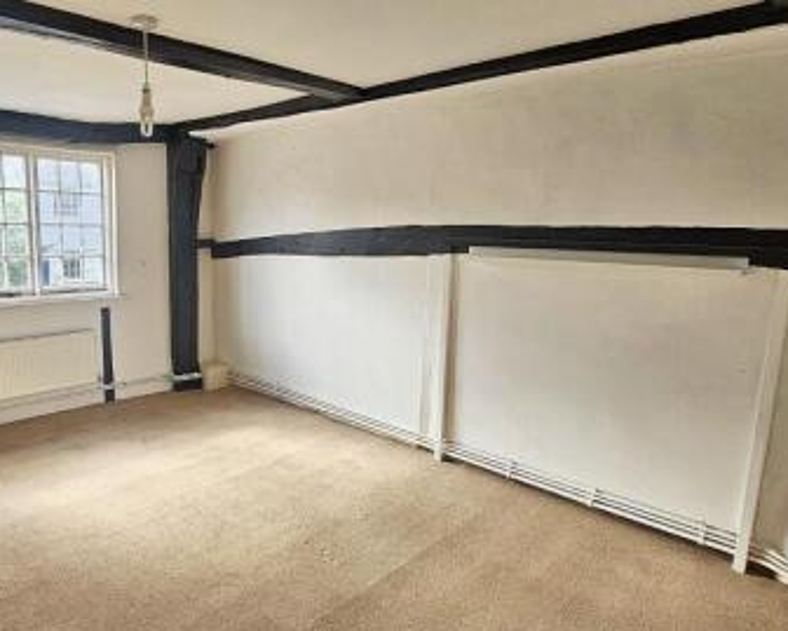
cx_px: 247
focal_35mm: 22
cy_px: 325
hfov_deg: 72.2
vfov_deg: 63.1
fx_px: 513
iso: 64
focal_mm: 2.2
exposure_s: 1/77
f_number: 2.2
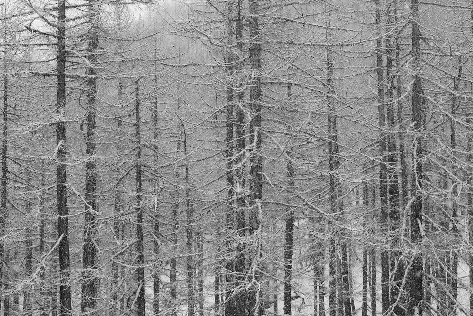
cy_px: 158
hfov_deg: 17.1
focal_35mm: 120
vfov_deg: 11.4
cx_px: 236
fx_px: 1577
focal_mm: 120
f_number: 11
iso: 400
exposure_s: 1/200
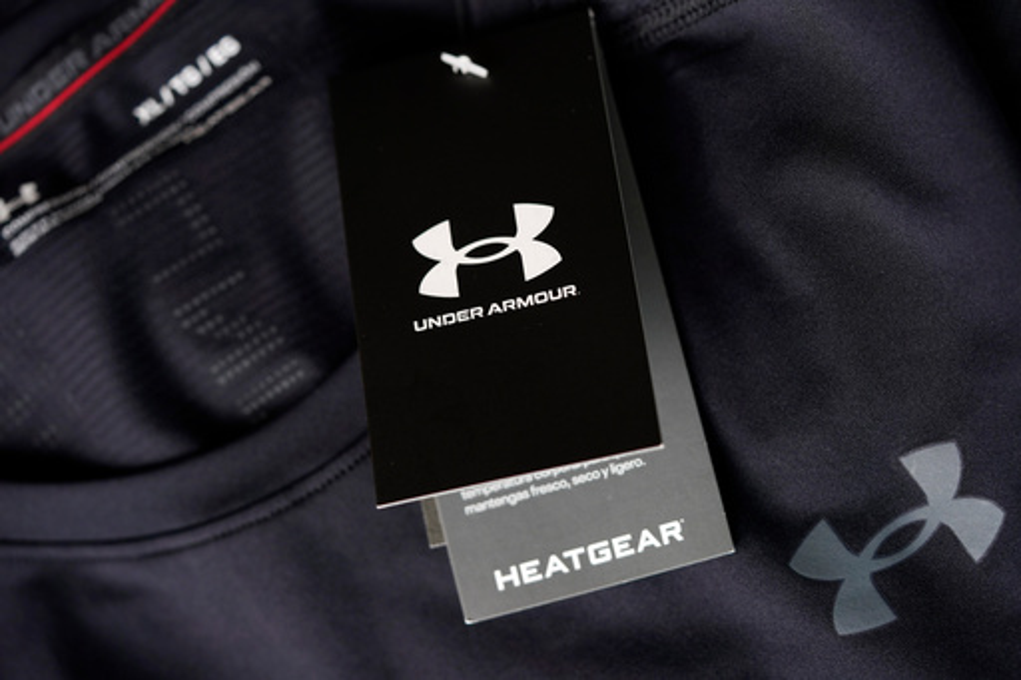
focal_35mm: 90
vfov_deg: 15.2
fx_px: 2552
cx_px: 510
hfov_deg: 22.6
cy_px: 340
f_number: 3.5
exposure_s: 1/80
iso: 640
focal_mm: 90
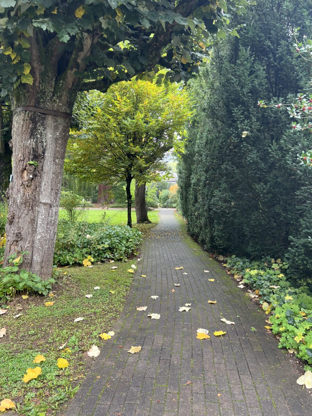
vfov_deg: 67.3
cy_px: 208
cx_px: 156
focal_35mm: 26
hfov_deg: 53.1
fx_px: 312
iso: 64
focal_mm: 5.7
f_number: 1.5
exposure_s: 1/121
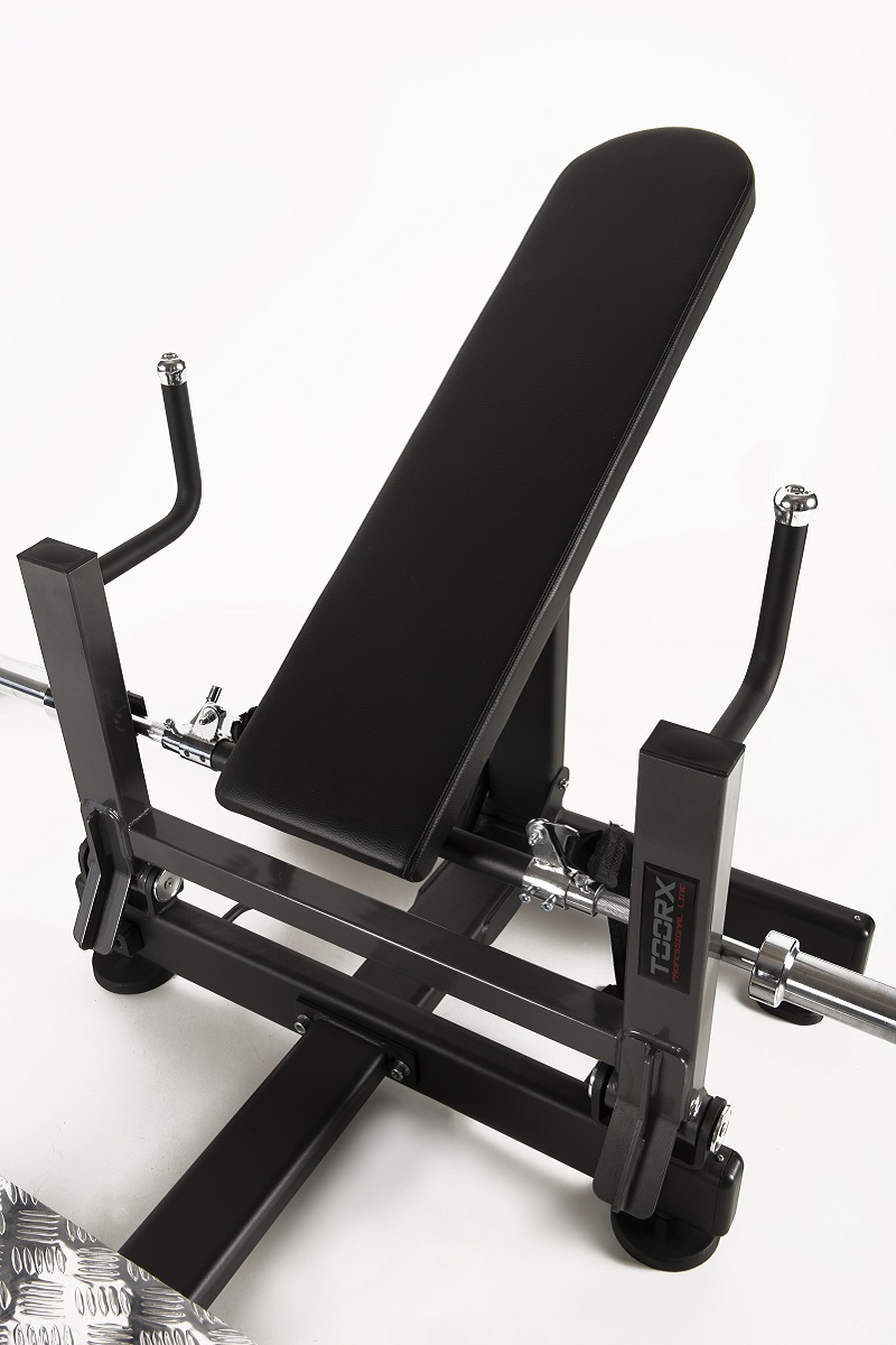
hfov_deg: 38.9
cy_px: 672
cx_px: 448
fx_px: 1269
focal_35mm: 34
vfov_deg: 55.8
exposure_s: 1/200
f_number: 10
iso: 125
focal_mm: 34
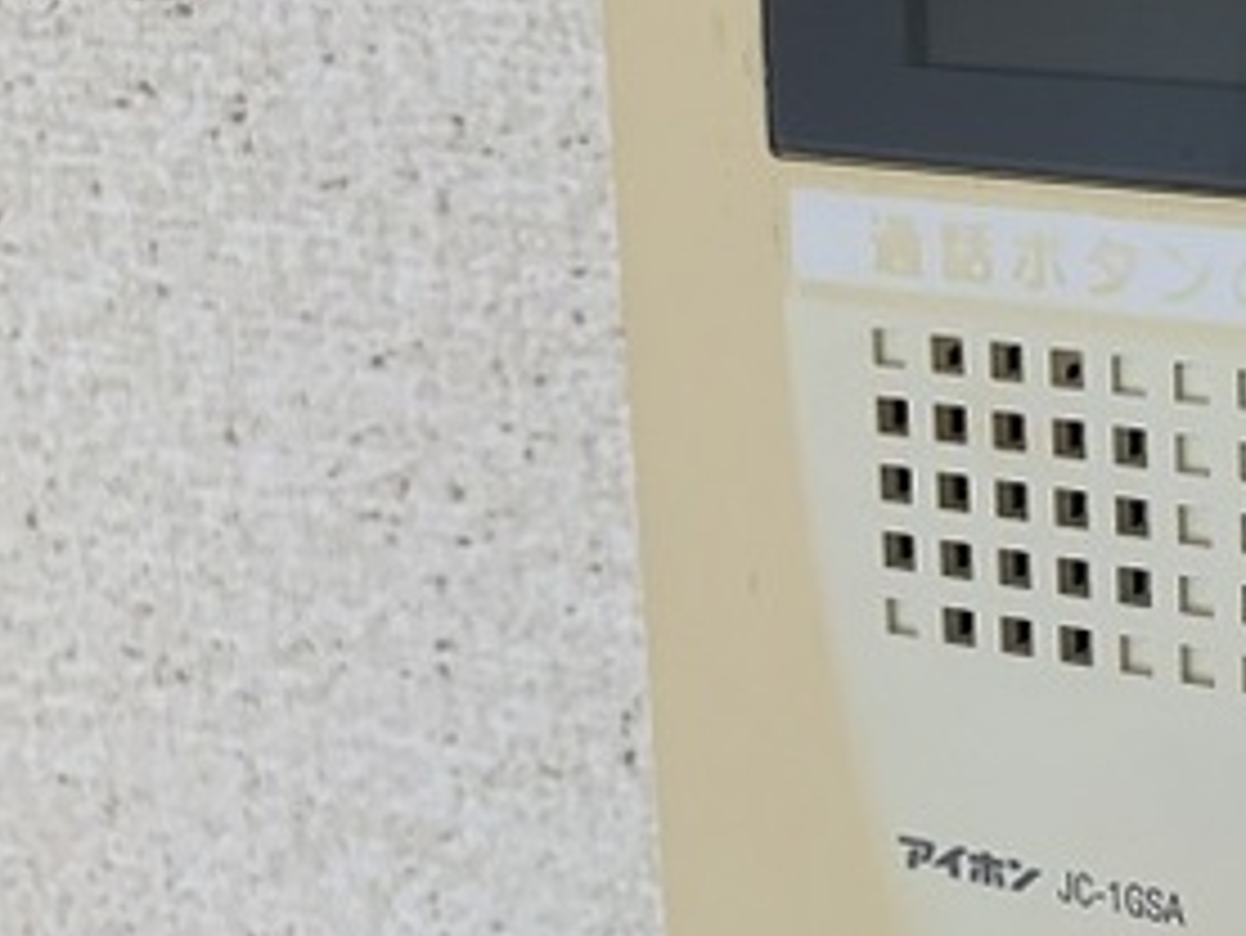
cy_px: 387
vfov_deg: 19.6
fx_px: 2701
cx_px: 1502
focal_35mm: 75
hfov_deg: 23.7
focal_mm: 4.25
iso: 80
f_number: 1.8
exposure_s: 1/120
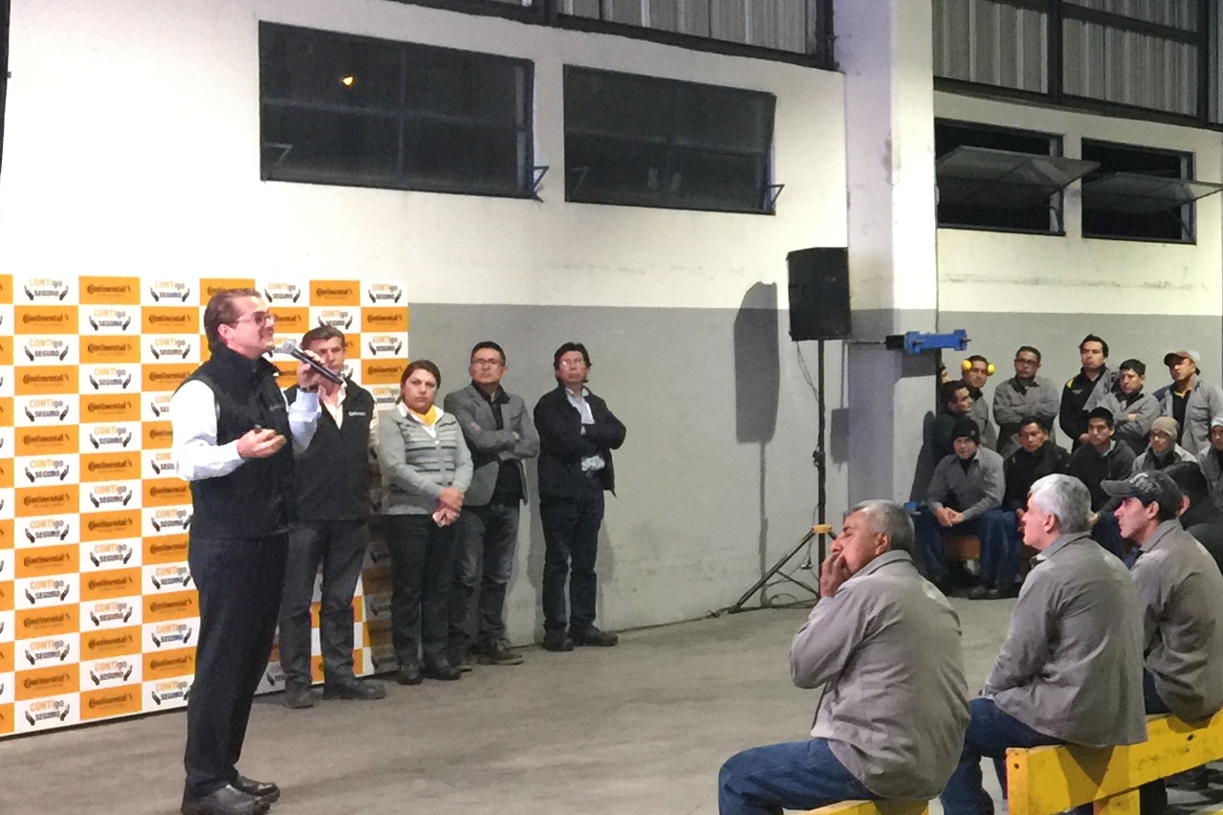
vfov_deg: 17.7
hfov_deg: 24.0
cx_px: 1467
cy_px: 323
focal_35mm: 77
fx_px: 2615
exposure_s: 1/15
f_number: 2.2
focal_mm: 4.15
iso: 125
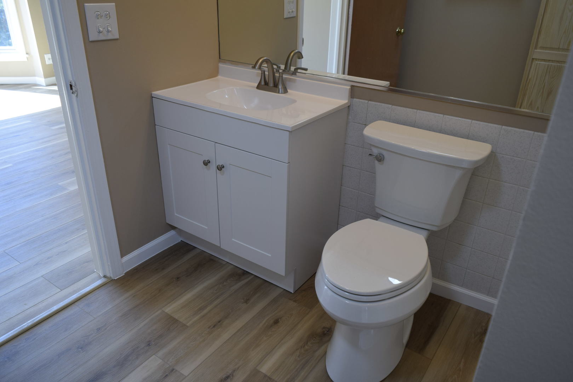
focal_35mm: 27
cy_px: 191
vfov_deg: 47.9
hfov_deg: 67.4
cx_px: 286
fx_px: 430
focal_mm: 18
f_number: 4.5
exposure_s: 1/80
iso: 400
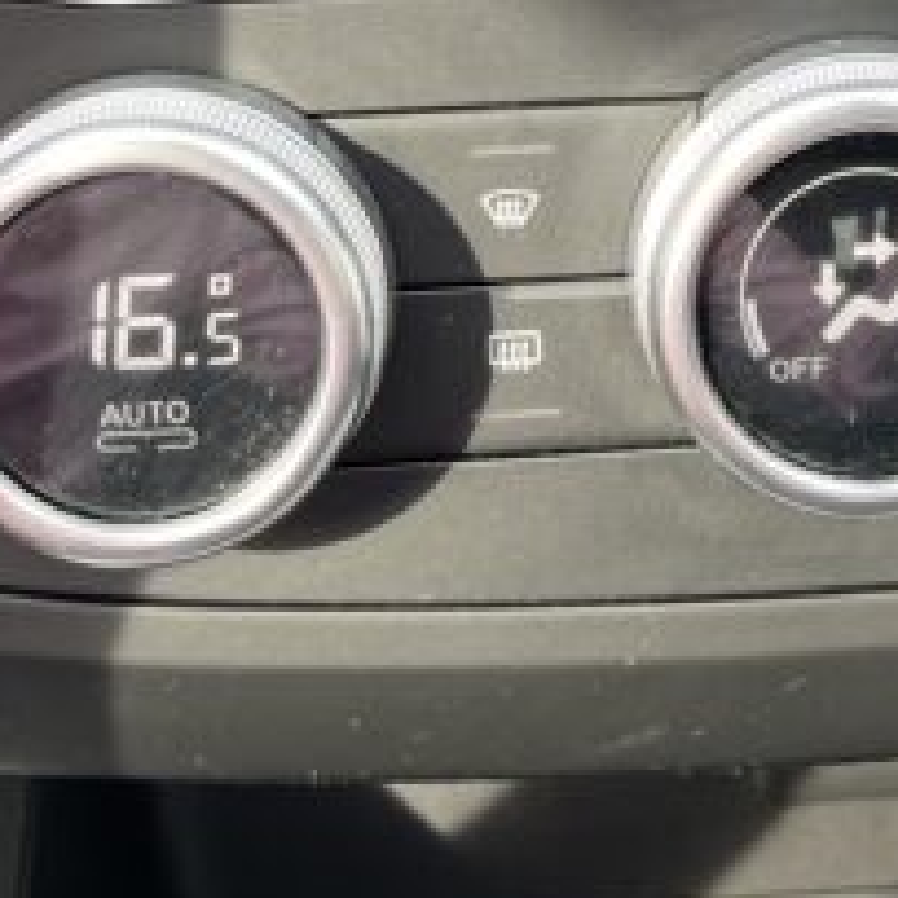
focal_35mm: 90
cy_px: -304
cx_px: 876
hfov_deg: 18.8
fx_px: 2641
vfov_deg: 17.9
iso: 80
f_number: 1.6
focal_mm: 5.1
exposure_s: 1/122
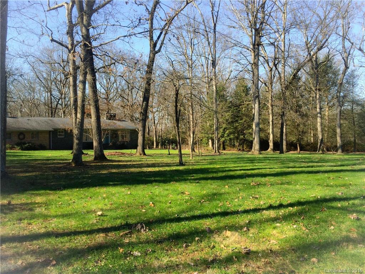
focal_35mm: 29
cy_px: 137
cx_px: 182
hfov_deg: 61.7
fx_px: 306
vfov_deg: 48.2
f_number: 2.2
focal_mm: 4.15
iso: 32
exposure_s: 1/774
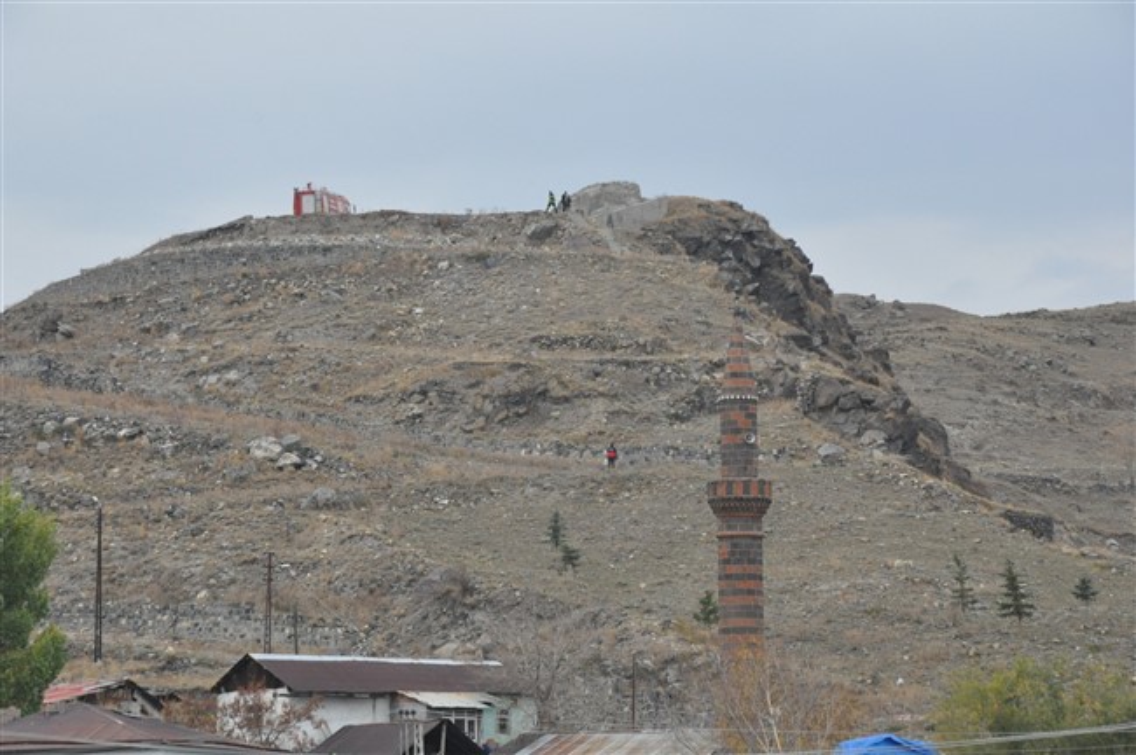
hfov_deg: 13.1
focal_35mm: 158
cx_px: 568
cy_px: 378
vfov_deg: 8.7
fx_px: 4965
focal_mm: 105
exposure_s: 1/500
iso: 1600
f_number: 11
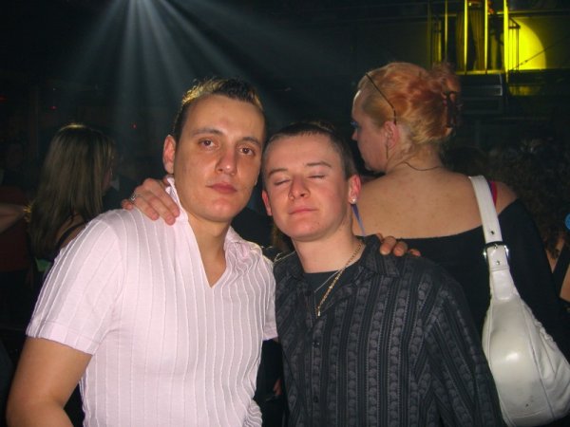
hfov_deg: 49.0
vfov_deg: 37.7
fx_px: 626
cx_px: 285
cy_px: 214
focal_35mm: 38
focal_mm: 7.9
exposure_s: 1/60
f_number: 2.8
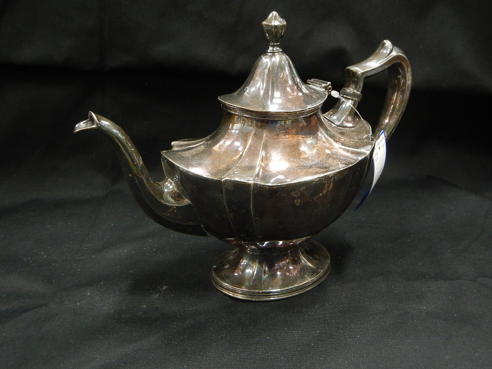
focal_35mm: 33
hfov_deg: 55.4
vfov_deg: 42.9
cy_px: 184
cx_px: 246
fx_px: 469
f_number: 3.9
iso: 400
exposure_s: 1/13
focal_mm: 5.9
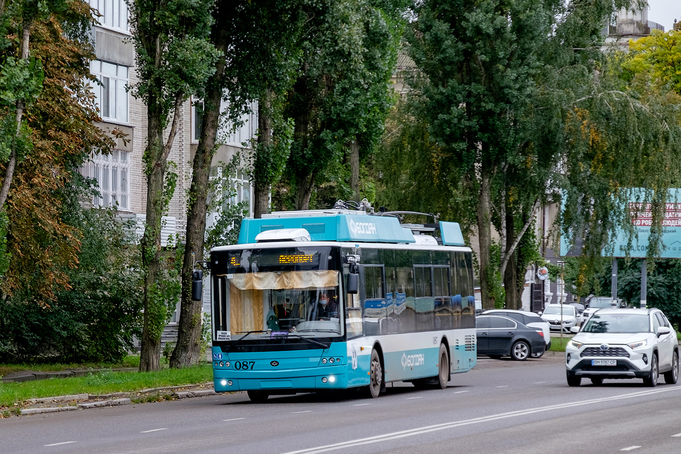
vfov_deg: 11.6
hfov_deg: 17.3
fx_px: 2232
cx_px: 340
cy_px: 227
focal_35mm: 118
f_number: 5.3
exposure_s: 1/400
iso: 1000
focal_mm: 78.7
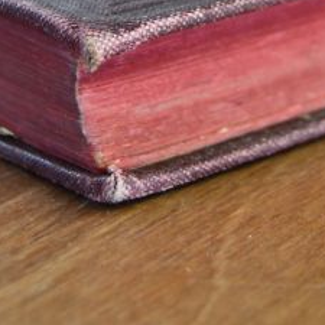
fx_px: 1838
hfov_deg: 10.1
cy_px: -69
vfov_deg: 10.0
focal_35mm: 173
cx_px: 277
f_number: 4.5
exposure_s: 1/125
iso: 2000
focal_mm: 34
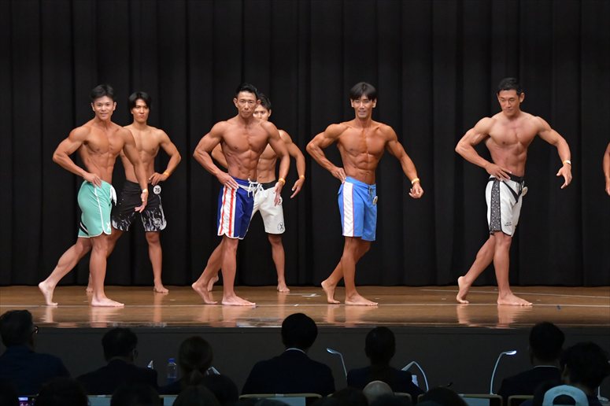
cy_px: 203
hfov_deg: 13.7
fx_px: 2540
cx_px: 305
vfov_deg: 9.1
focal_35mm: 150
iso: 6400
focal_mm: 100
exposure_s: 1/400
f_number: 5.6
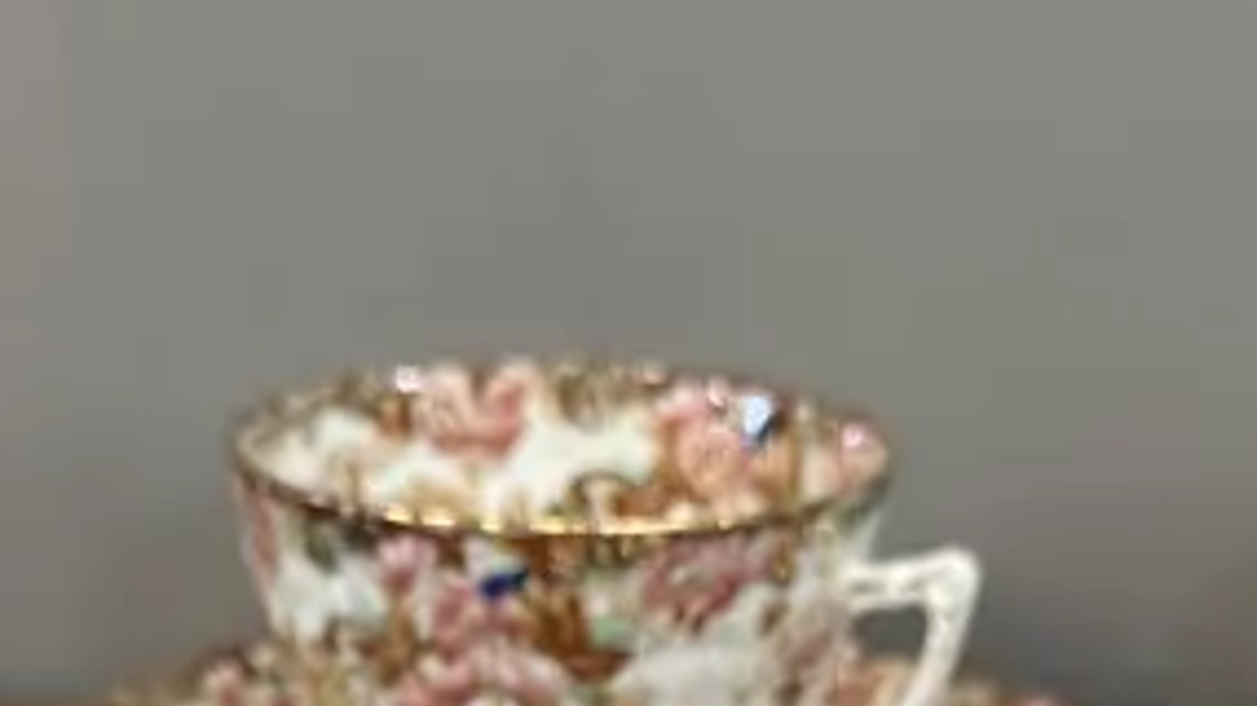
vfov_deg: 11.9
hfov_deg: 22.7
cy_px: 1244
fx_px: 3132
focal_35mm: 94
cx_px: 565
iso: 125
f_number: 1.78
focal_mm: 6.86
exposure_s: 1/50
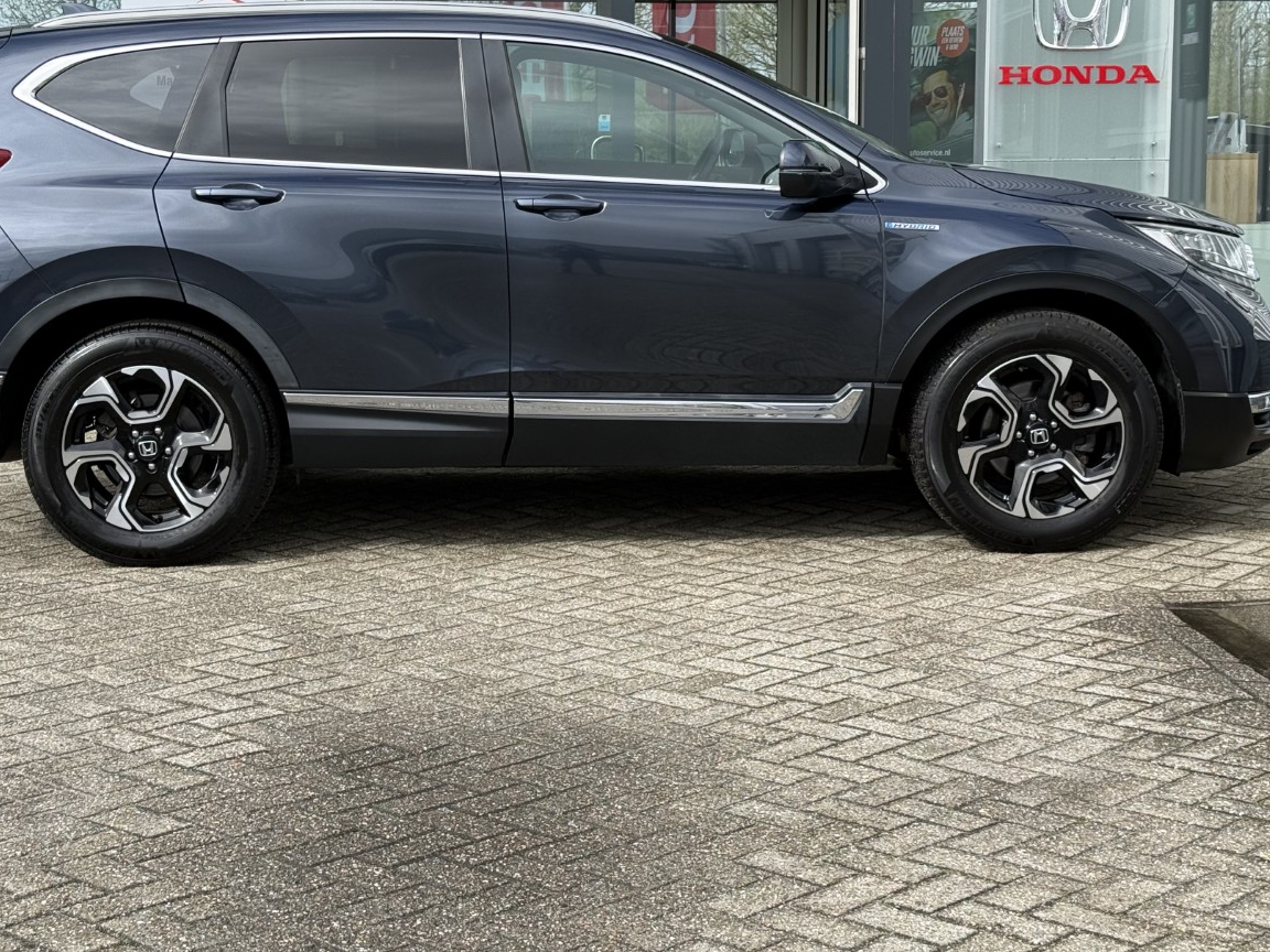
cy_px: 369
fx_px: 2201
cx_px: 570
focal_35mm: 60
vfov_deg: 24.4
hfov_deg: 32.2
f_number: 1.78
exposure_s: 1/1330
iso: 64
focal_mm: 6.76
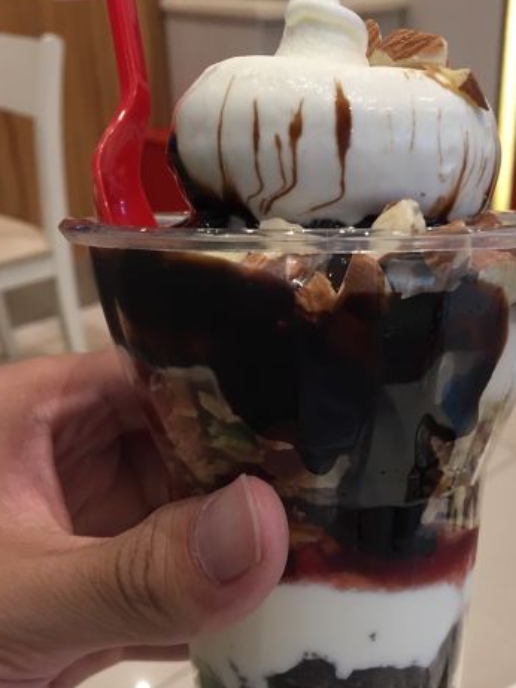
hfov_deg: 32.7
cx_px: 327
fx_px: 874
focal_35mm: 44
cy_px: 413
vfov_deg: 42.7
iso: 125
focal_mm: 4.15
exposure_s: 1/33
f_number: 2.2
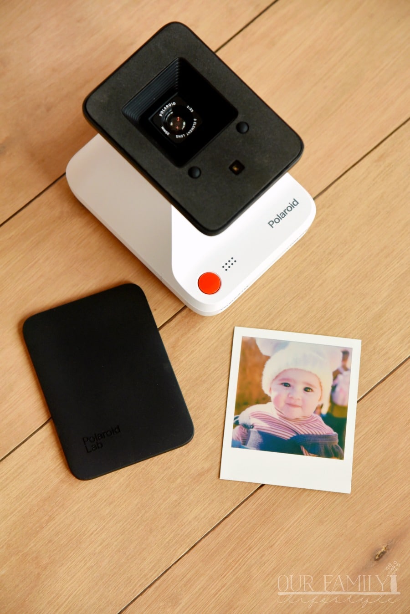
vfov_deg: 17.1
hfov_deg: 11.4
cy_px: 307
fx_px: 2048
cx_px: 205
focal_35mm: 120
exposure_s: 1/100
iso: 800
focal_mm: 120
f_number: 5
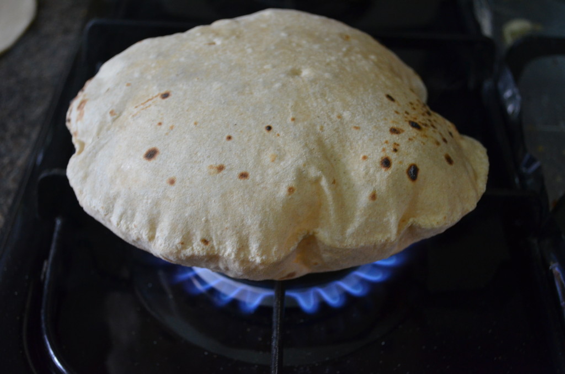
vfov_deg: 26.4
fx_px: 799
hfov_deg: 39.0
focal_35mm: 51
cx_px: 282
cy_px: 187
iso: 1800
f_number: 5
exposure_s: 1/30
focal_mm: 34
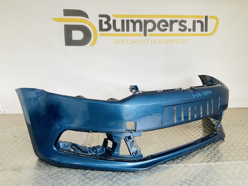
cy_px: 93
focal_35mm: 29
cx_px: 124
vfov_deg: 48.2
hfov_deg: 61.7
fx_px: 208
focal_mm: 3
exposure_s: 1/60
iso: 40
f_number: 1.8
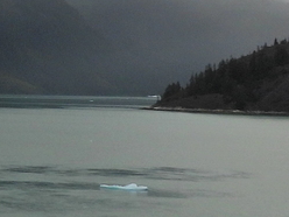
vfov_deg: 9.5
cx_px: -286
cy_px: -28
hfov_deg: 11.5
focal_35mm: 155
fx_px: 1294
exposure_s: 1/1600
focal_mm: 5.4
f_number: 3.5
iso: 100
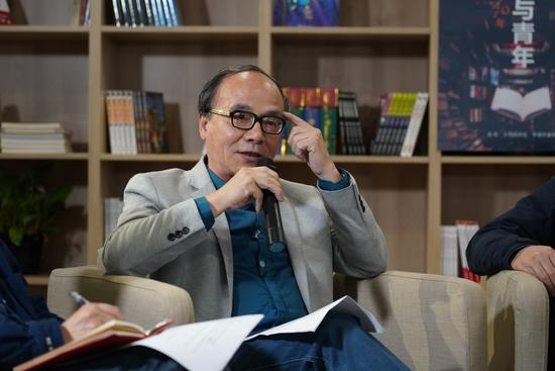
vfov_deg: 13.0
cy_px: 186
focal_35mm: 105
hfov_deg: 19.5
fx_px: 1619
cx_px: 278
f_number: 4
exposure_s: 1/125
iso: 1600
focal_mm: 105
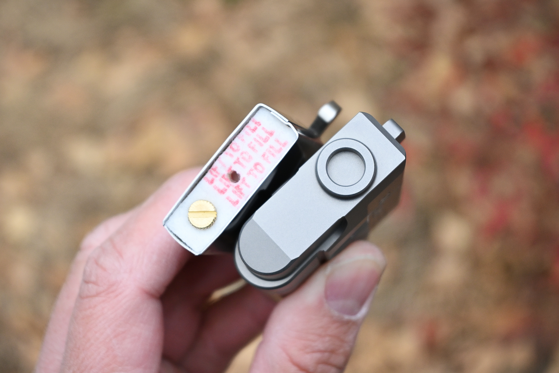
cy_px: 186
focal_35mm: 75
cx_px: 280
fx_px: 1164
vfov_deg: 18.2
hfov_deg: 27.0
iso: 800
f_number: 6.3
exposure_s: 1/800
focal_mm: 50
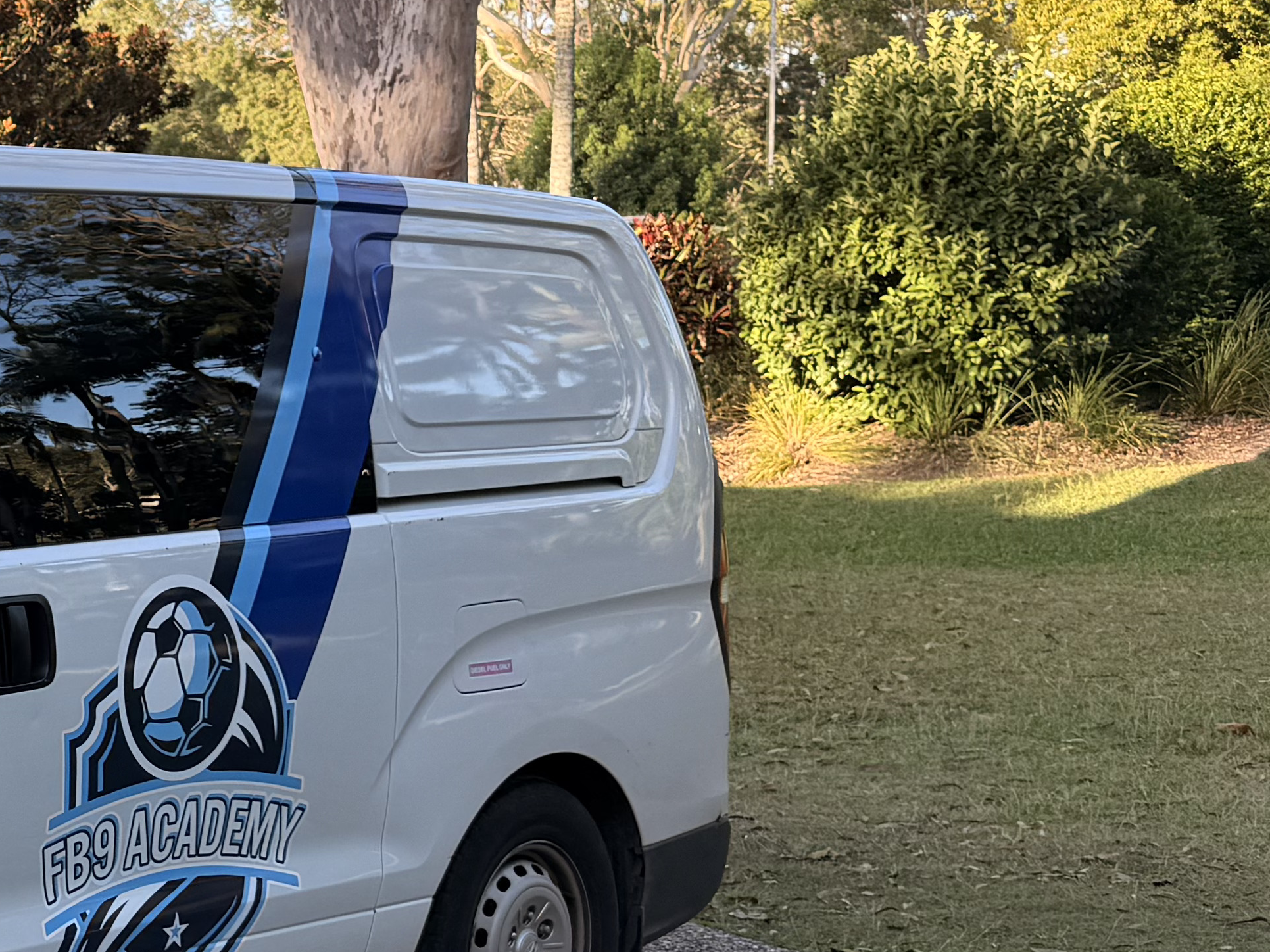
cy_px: 611
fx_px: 2605
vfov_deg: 20.7
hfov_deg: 23.5
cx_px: -477
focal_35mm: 71
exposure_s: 1/708
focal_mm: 6.76
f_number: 1.78
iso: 80
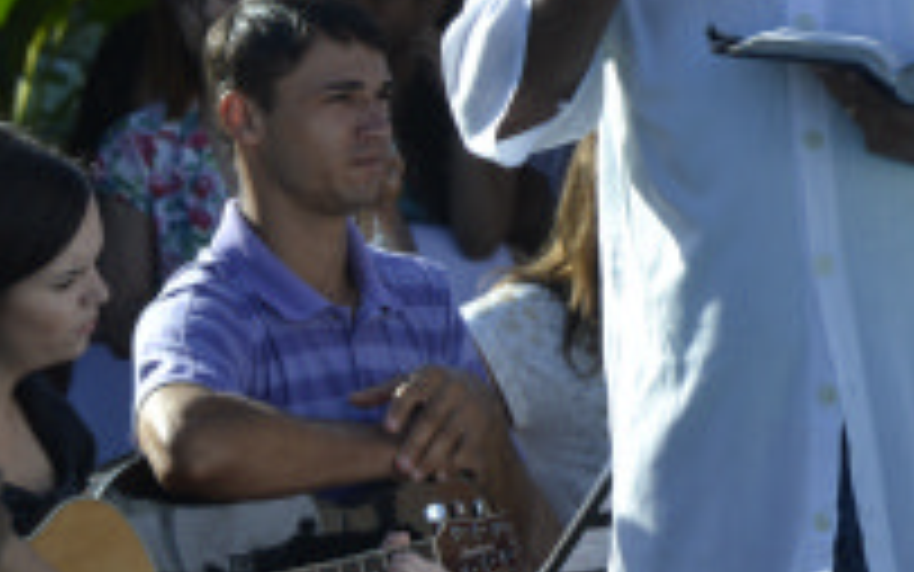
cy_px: -7
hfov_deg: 5.8
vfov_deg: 3.7
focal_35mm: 358
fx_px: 8926
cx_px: 869
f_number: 5.6
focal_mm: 95
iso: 160
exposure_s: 1/500
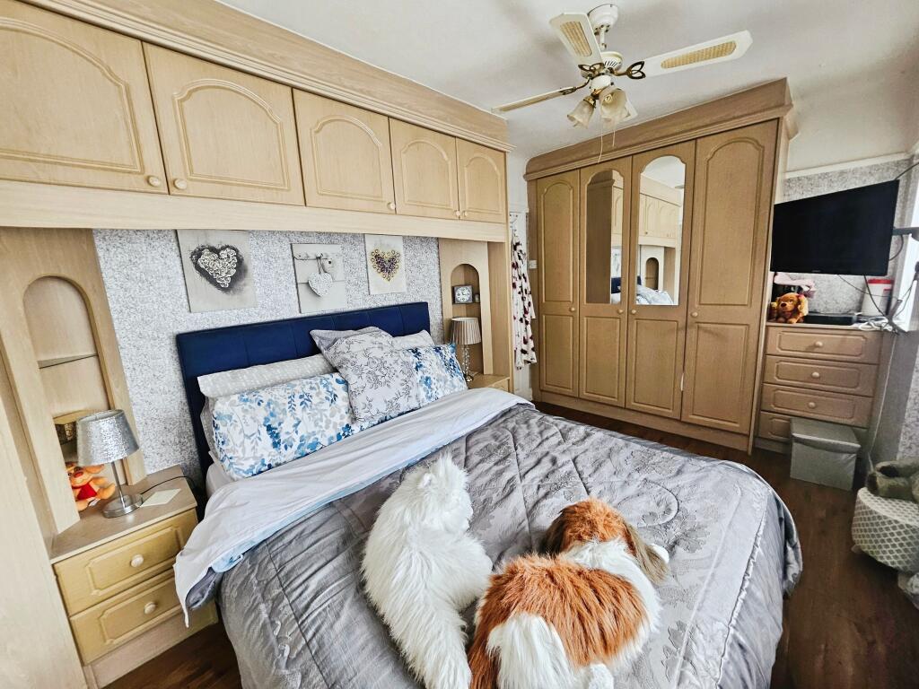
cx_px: 460
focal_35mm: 13
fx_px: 345
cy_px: 344
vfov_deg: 89.9
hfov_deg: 106.2
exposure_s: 1/50
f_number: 2.2
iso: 125
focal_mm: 1.7
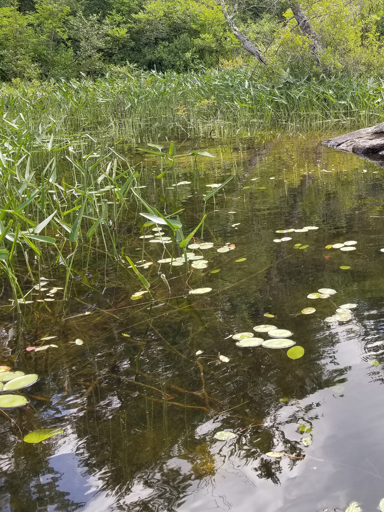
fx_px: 710
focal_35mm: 48
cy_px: 185
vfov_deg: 39.3
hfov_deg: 29.5
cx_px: 312
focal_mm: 4.25
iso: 50
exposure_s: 1/556
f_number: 1.7
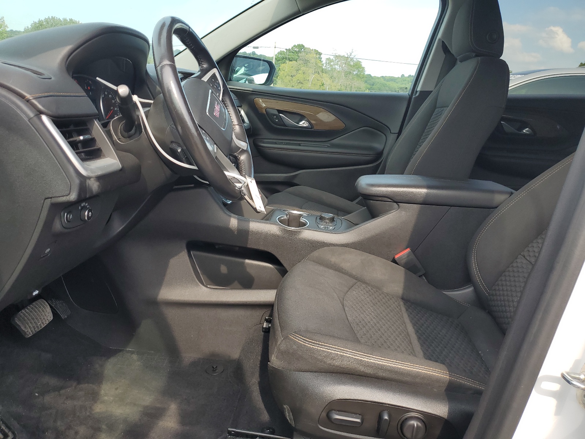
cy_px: 220
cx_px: 292
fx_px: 439
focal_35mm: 26
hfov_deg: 67.3
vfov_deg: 53.1
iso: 50
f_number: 1.5
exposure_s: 1/556
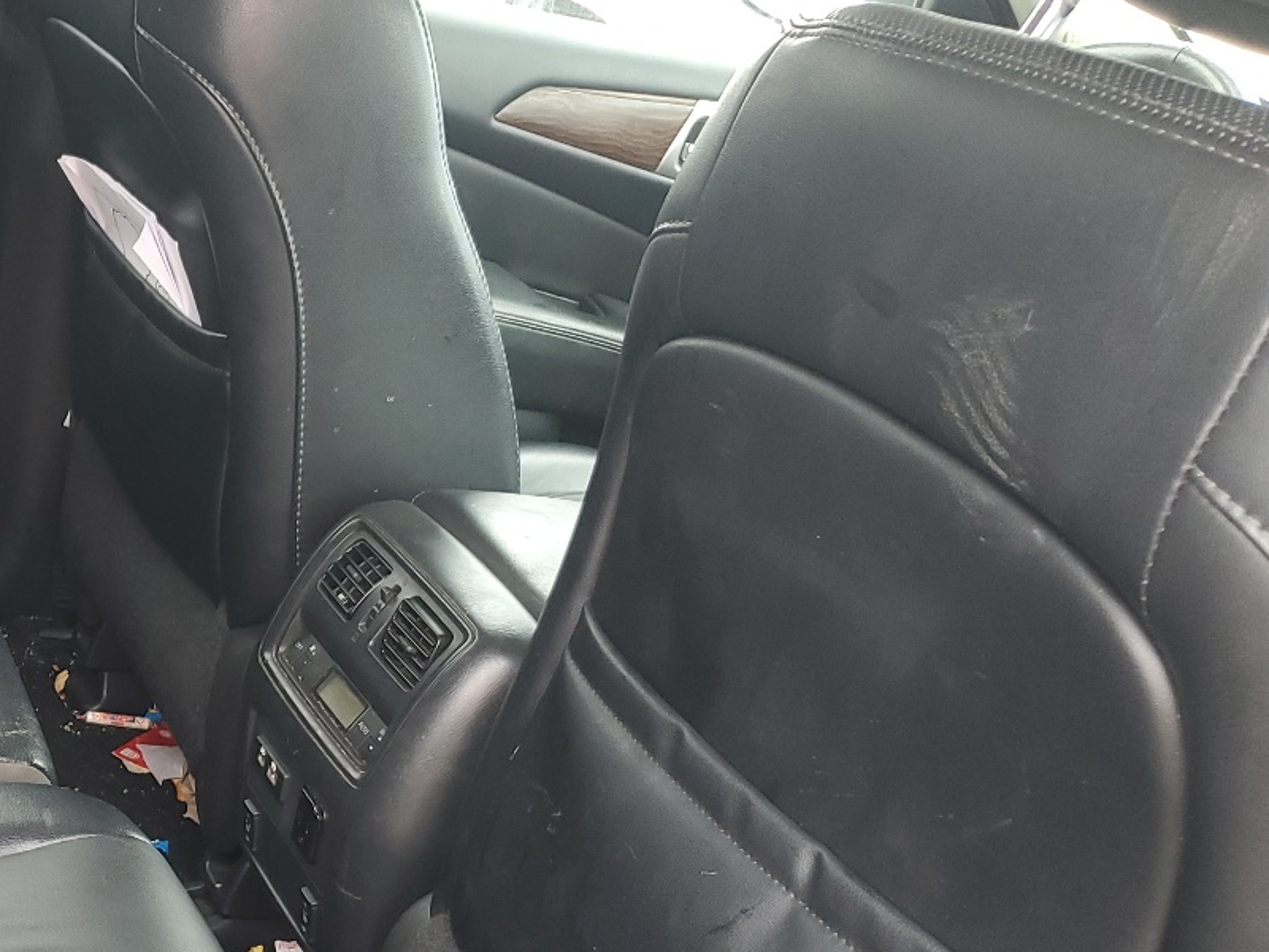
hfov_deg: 33.7
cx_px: 10
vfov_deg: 27.7
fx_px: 1906
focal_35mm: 52
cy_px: 703
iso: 63
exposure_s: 1/120
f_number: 1.5
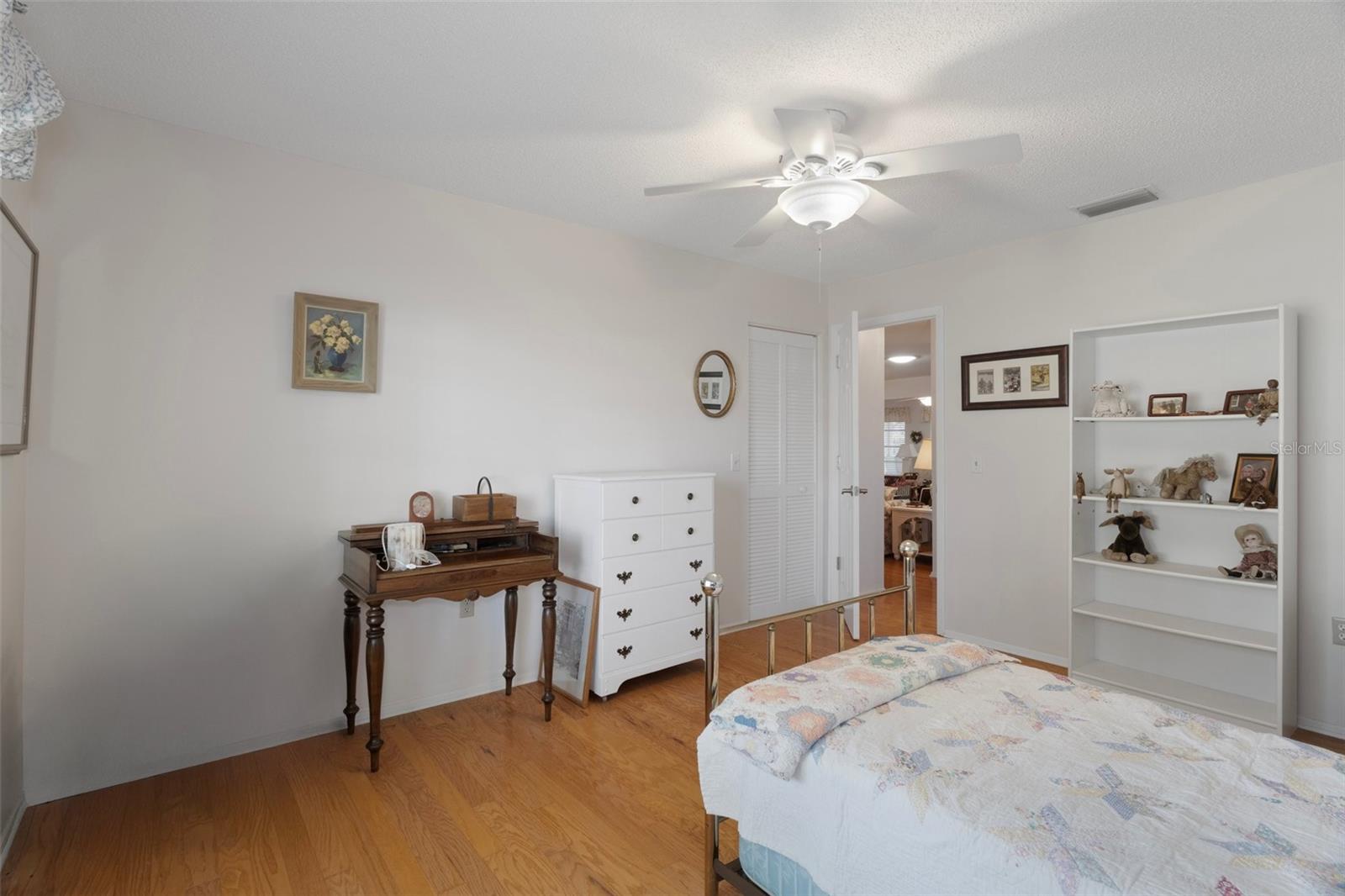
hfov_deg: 95.0
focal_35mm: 16
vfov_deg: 72.0
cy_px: 448
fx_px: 616
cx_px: 672
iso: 320
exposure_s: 1/1.43
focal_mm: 11
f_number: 8
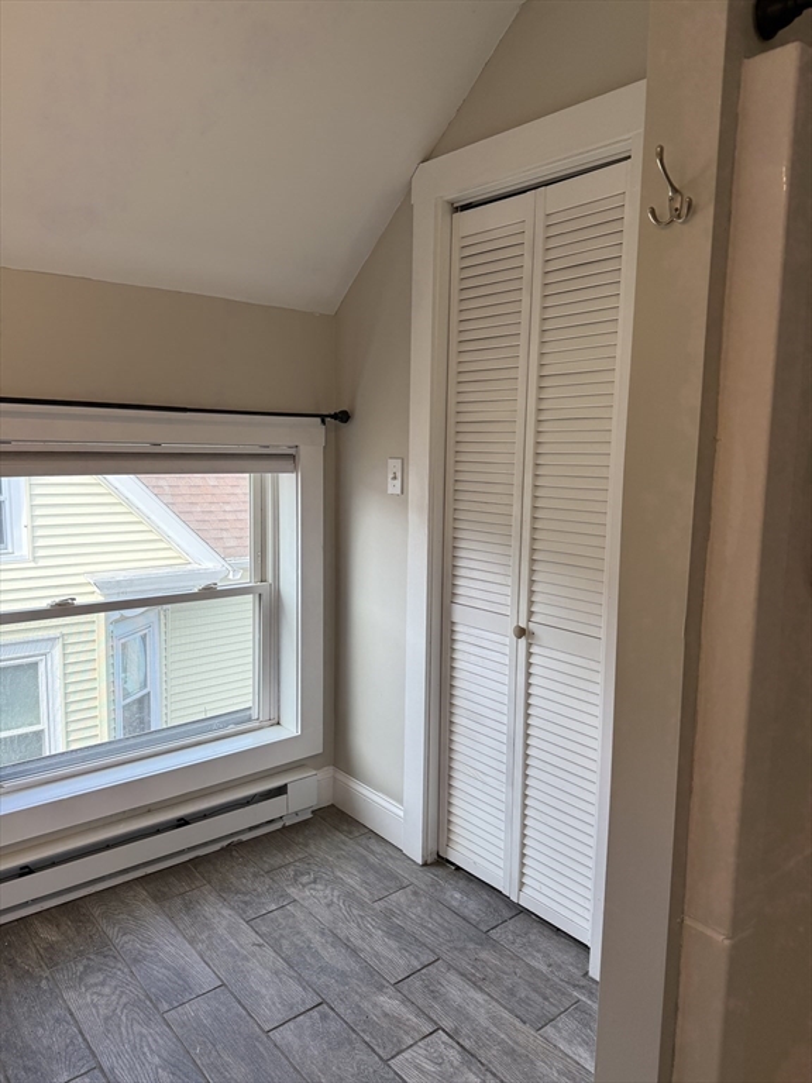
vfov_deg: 71.6
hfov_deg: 56.8
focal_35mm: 24
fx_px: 751
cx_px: 406
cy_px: 542
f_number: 1.78
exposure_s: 1/282
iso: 100
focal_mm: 6.76
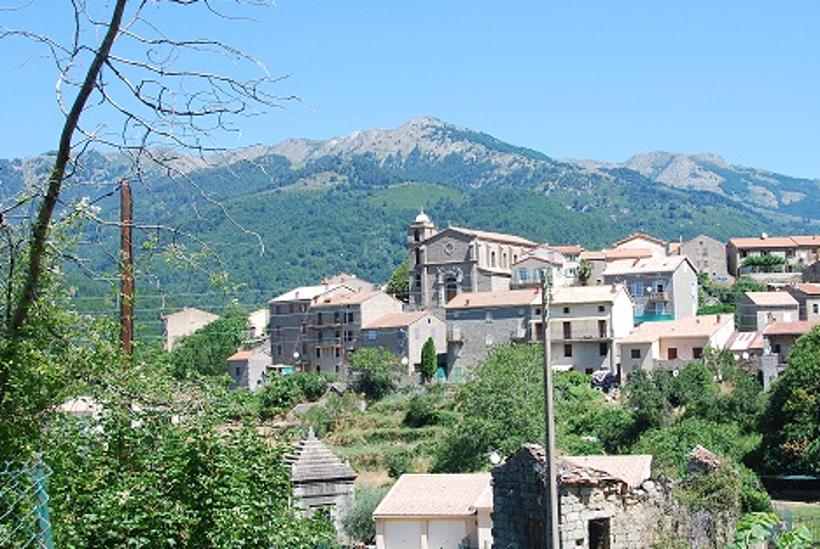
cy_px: 260
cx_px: 471
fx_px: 1314
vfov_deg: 23.6
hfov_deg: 34.6
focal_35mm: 58
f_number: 7.1
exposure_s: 1/200
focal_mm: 31
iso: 100
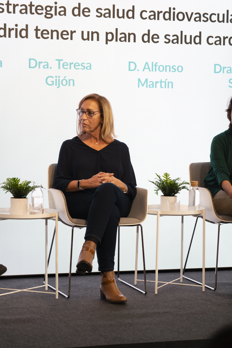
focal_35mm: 105
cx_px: 116
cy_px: 174
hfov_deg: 13.0
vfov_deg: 19.5
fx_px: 1015
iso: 640
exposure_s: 1/160
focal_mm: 105
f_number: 4
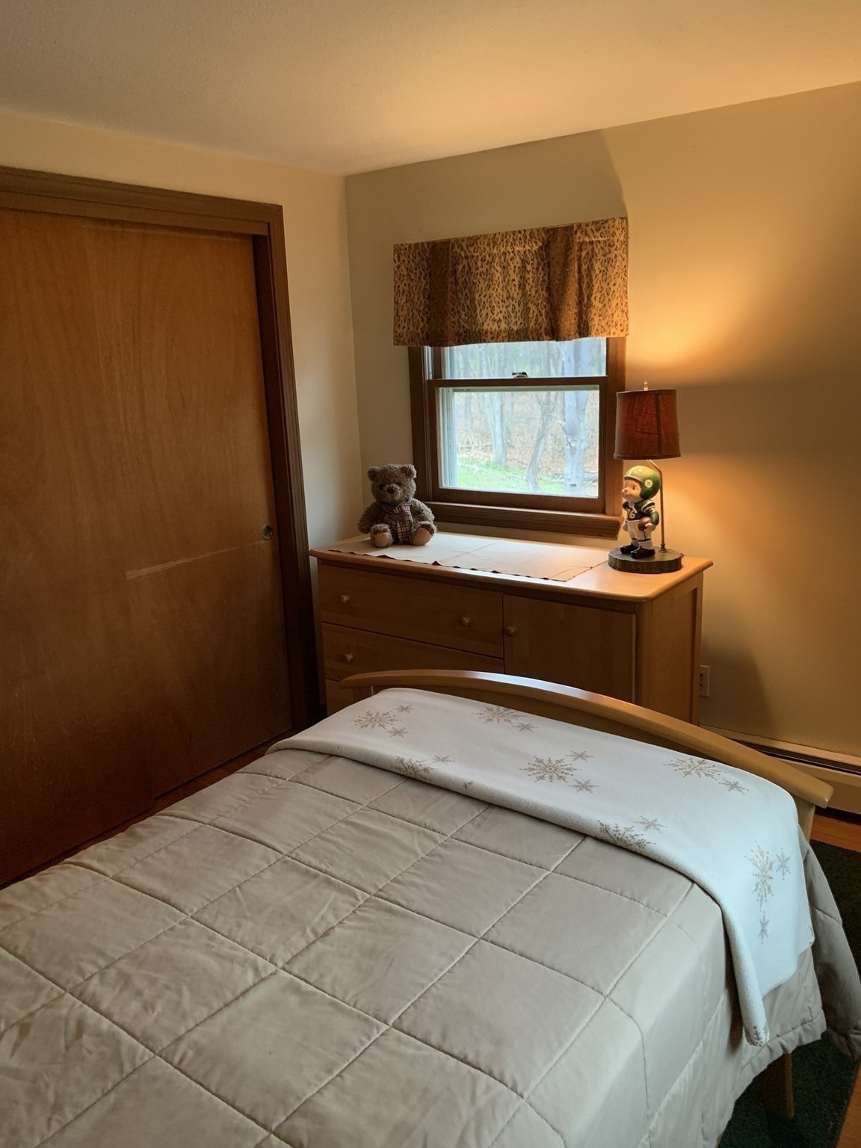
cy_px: 574
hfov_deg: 53.1
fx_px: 862
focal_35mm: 26
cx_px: 430
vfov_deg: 67.3
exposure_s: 1/60
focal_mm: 4.25
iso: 400
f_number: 1.8
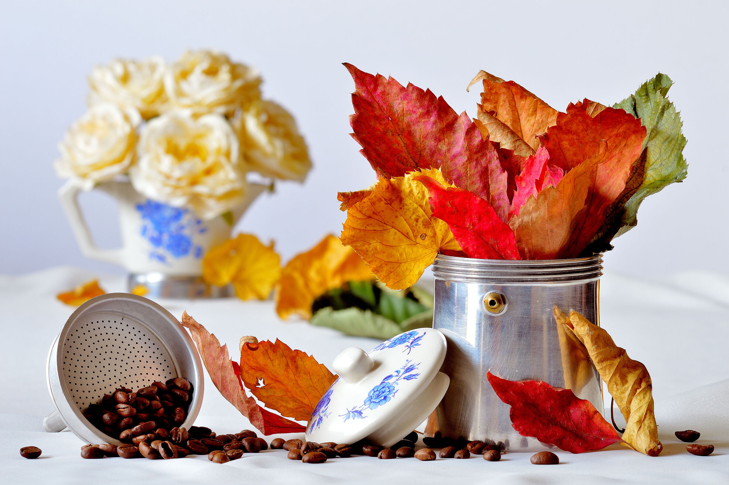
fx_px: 3035
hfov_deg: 13.7
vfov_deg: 9.1
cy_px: 242
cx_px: 364
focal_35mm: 150
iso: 100
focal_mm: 100
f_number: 16
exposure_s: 1
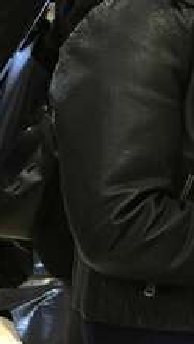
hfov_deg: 10.0
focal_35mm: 115
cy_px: -8
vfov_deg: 18.1
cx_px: 346
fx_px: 1050
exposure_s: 1/30
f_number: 2.2
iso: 125
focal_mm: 4.15
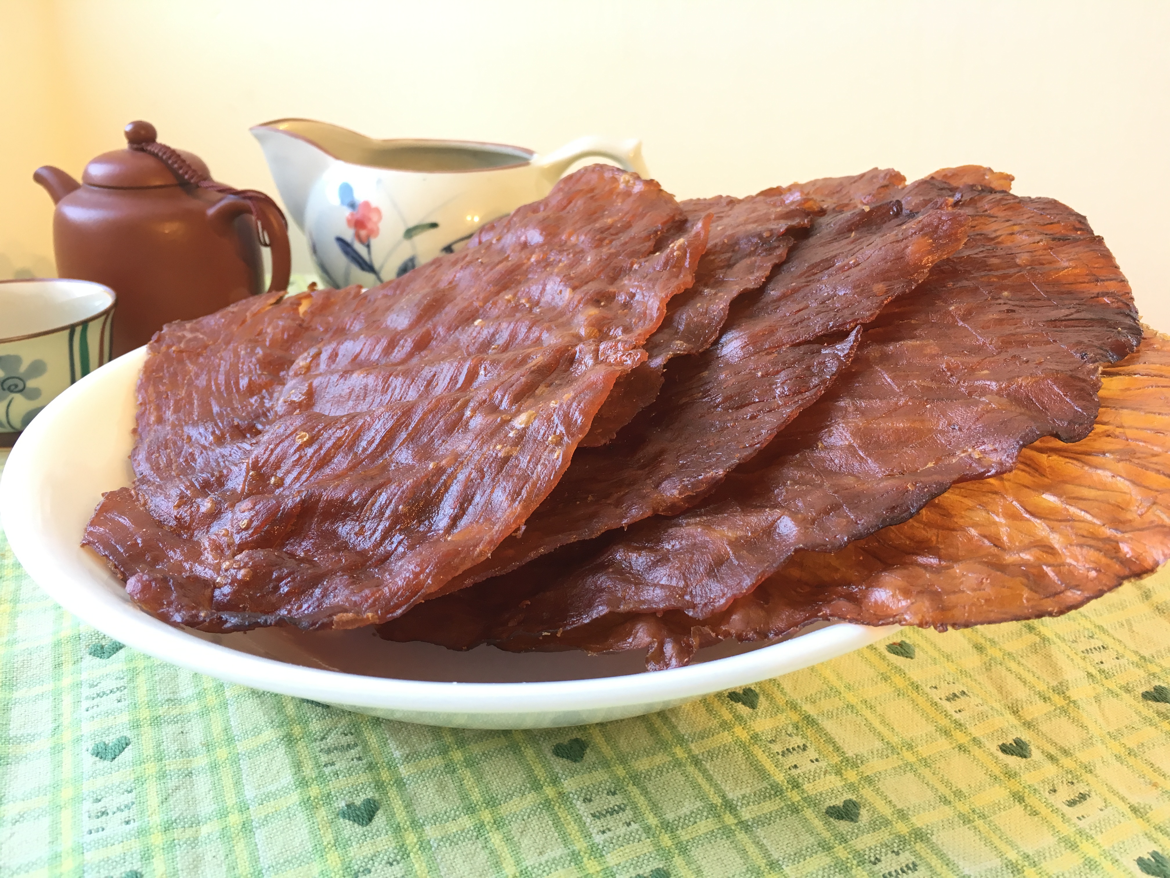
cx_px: 585
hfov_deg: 61.7
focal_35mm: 29
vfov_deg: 48.2
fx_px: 980
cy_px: 439
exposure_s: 1/30
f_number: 2.2
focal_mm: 4.15
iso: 25
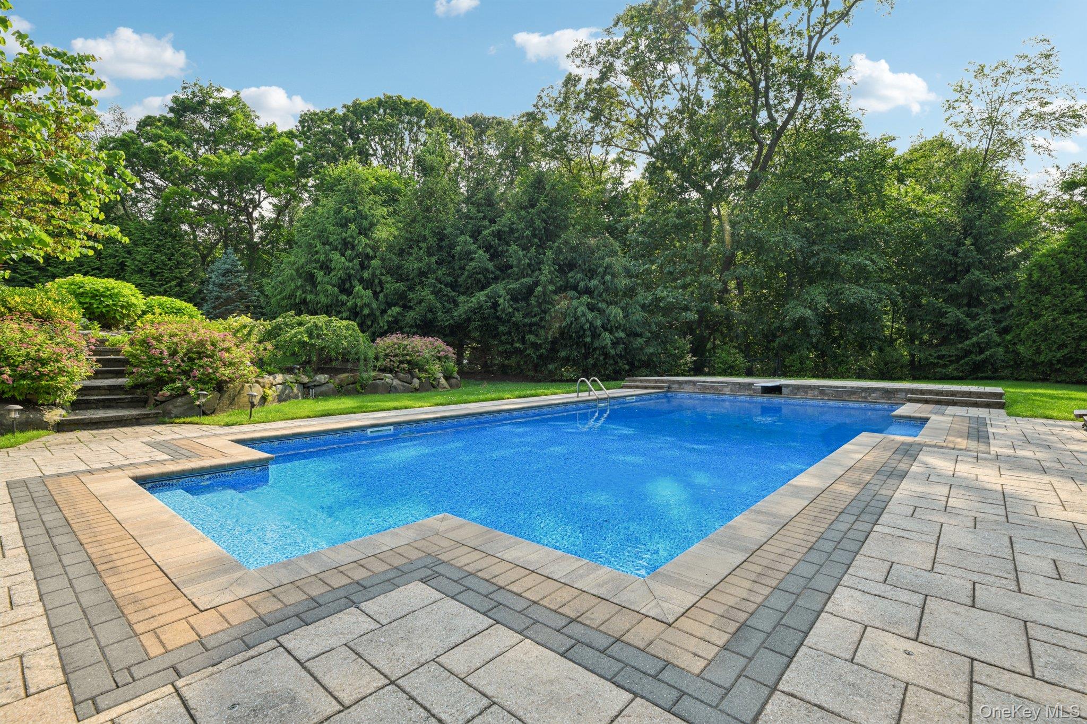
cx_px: 544
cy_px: 362
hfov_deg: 93.3
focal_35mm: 17
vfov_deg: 70.4
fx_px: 513
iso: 200
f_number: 8
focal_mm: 17
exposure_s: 1/125
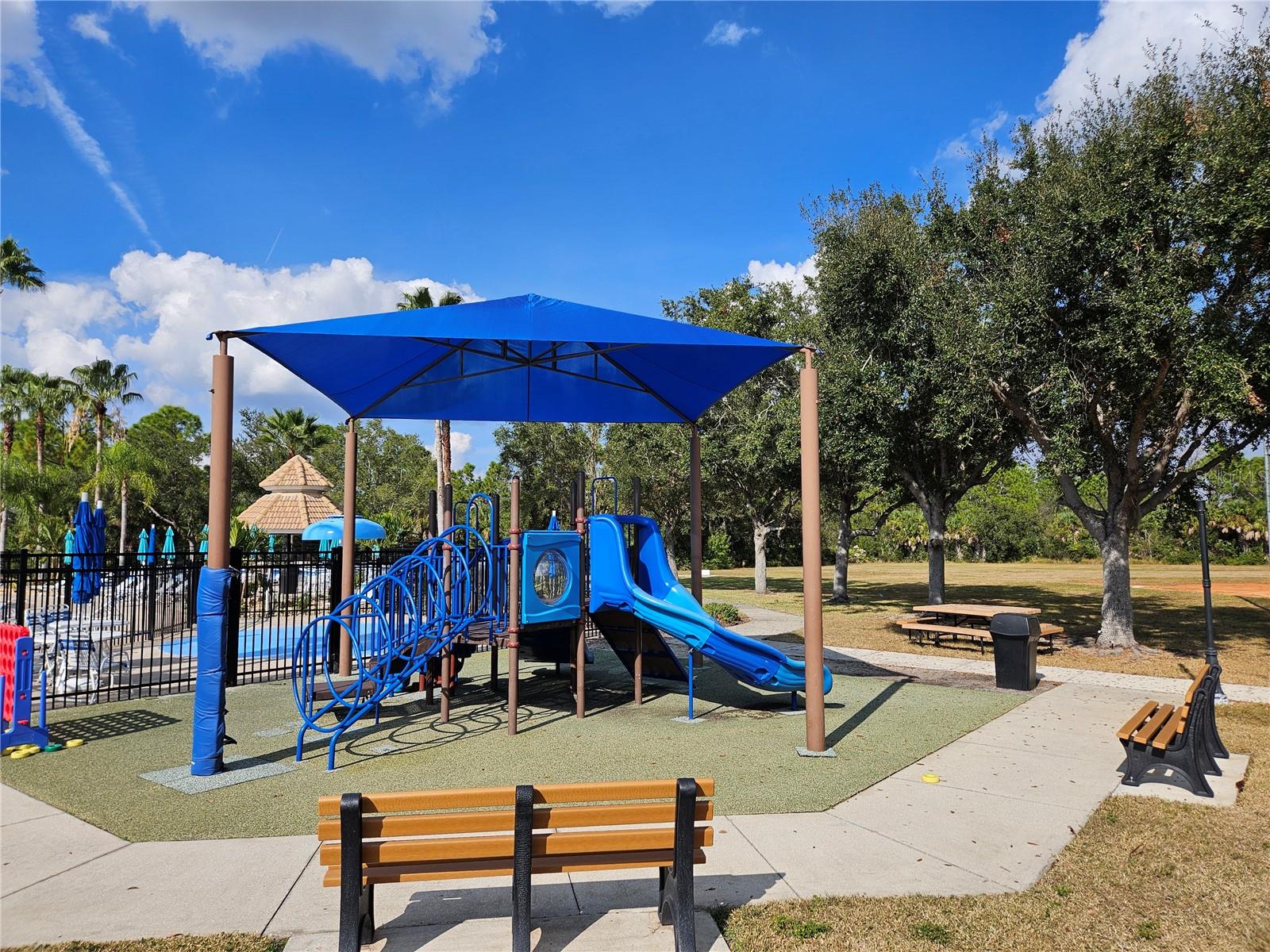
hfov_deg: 73.9
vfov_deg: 58.9
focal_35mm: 23
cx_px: 635
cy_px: 476
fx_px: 844
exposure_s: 1/2417
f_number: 1.8
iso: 25
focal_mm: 5.4
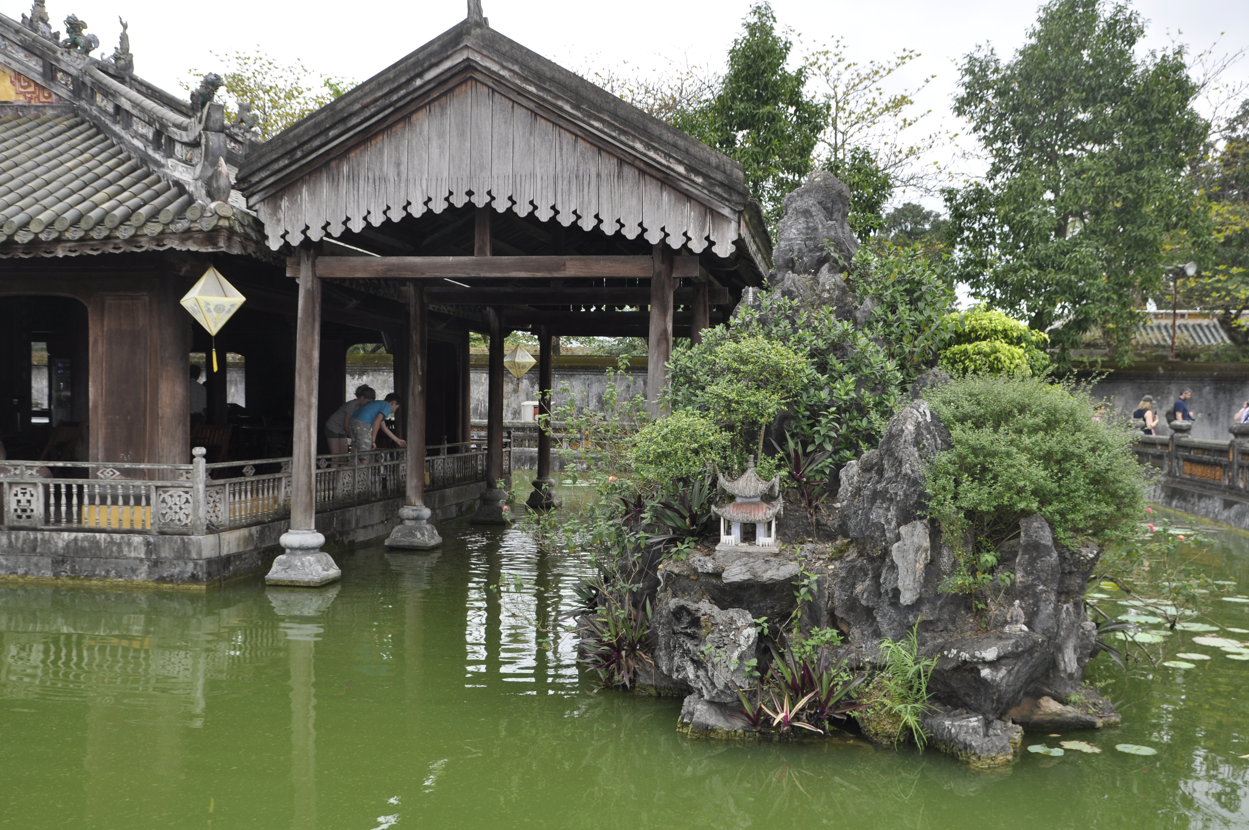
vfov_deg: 36.8
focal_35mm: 36
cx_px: 624
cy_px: 415
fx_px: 1247
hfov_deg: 53.2
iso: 200
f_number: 7.1
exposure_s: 1/200
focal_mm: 24
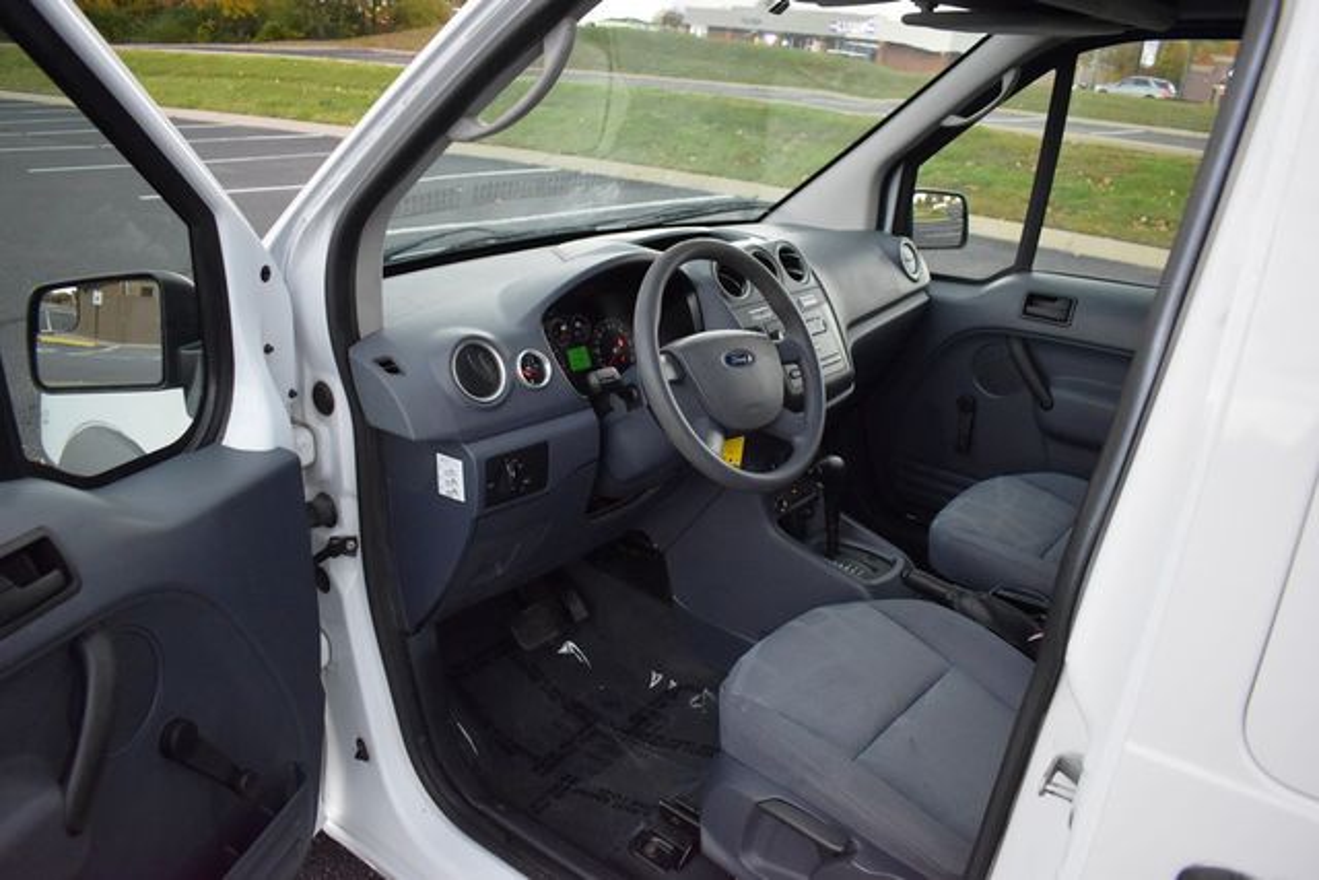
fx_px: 989
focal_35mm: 27
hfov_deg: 67.4
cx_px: 660
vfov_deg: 48.0
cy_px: 440
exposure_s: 1/125
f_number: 3.5
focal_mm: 18
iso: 1400
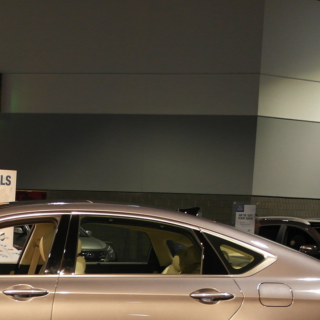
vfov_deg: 17.6
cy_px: 364
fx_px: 994
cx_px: 0
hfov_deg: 17.9
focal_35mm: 95
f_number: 3.5
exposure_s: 1/50
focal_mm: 20
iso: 400
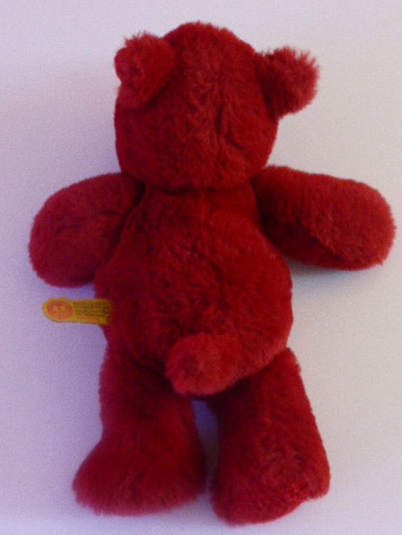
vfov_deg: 31.2
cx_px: 202
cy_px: 267
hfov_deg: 23.7
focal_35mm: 62
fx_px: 960
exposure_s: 1/4
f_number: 4.6
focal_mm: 9.7
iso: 640
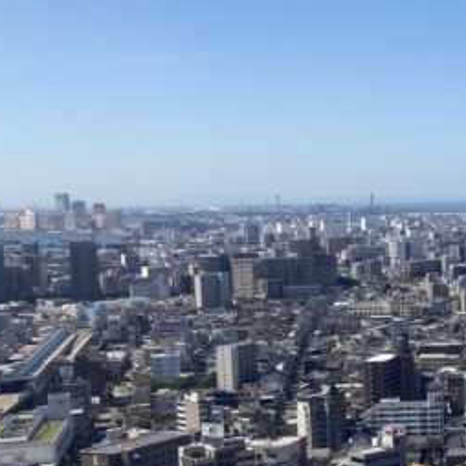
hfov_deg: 19.3
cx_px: 708
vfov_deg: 22.1
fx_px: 1188
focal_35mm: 78
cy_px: 308
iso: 20
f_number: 1.8
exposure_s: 1/2404
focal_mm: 3.99
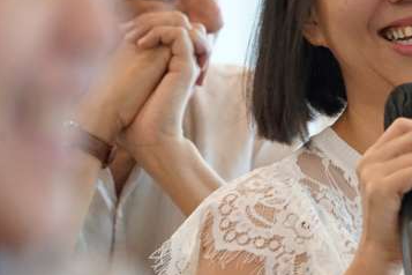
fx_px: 5081
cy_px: 98
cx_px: 458
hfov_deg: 4.6
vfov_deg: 3.1
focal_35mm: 444
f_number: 6.3
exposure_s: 1/100
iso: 6400
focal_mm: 198
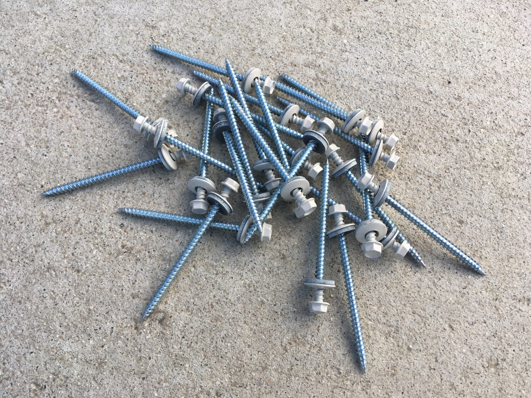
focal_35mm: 29
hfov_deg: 61.7
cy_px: 199
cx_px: 266
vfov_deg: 48.2
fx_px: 445
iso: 25
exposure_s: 1/129
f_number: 2.2
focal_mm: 4.15
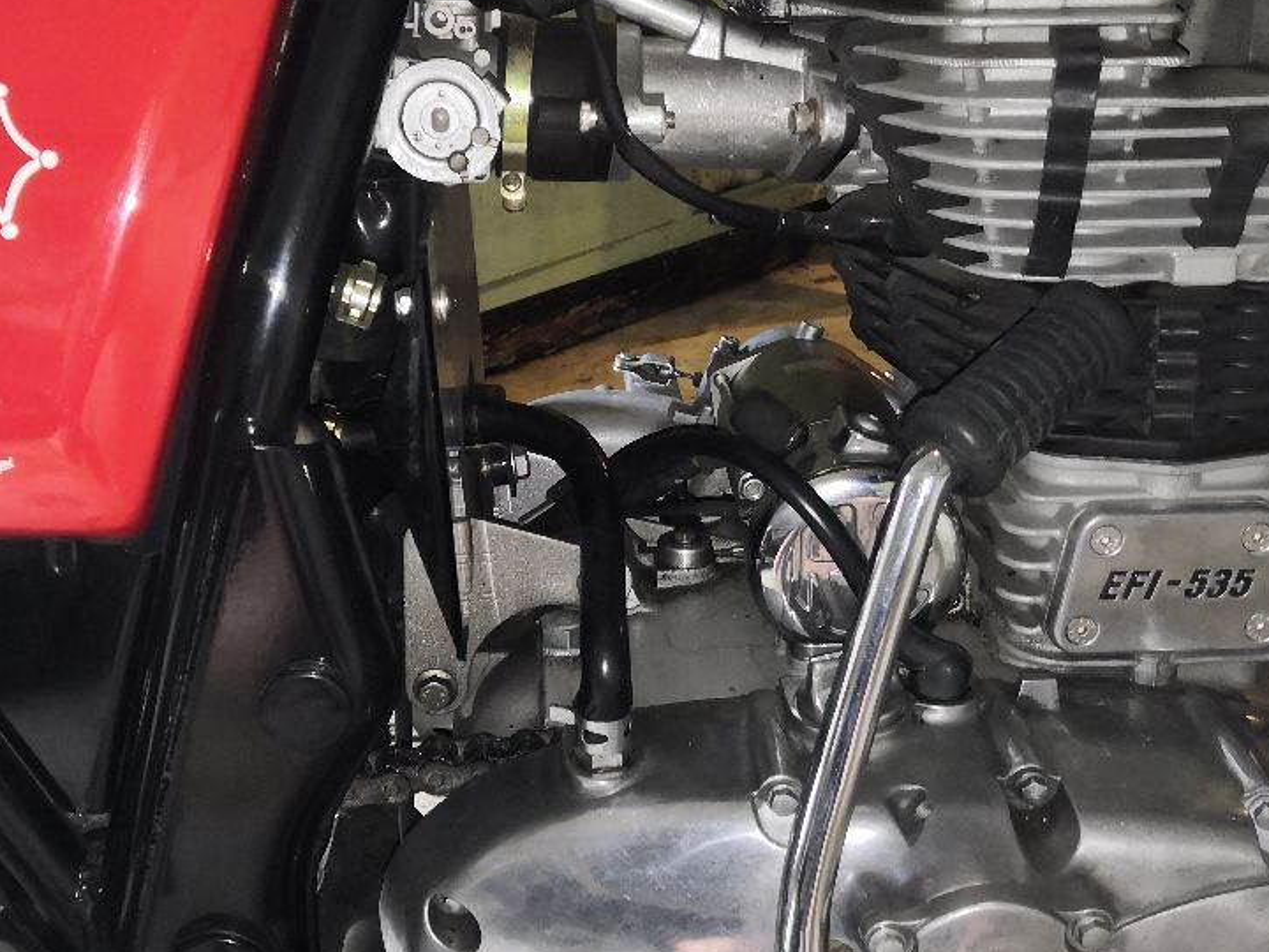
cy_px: 495
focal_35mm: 48
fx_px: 1760
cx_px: 506
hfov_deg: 39.5
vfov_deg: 30.3
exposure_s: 1/50
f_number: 1.8
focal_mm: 3.95
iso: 320
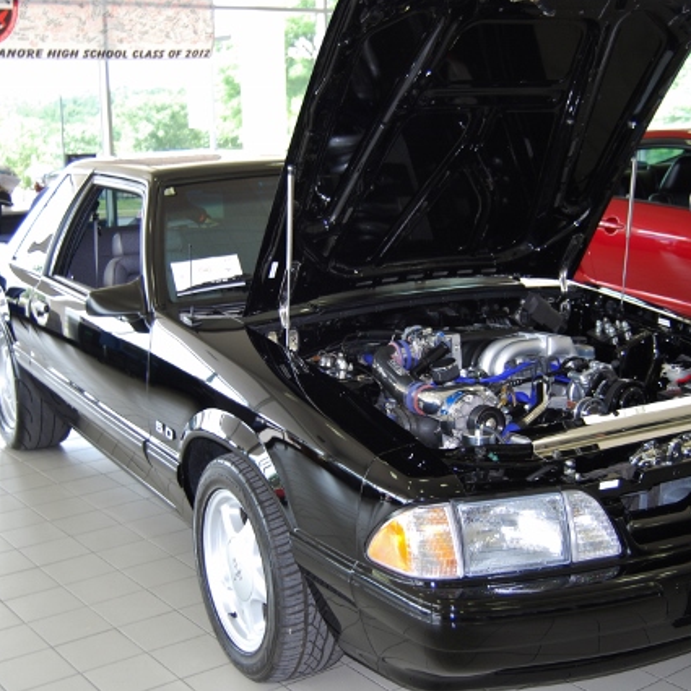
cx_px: 346
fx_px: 1129
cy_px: 346
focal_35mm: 50
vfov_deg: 34.0
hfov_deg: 34.0
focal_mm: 26
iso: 220
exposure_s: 1/60
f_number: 4.2
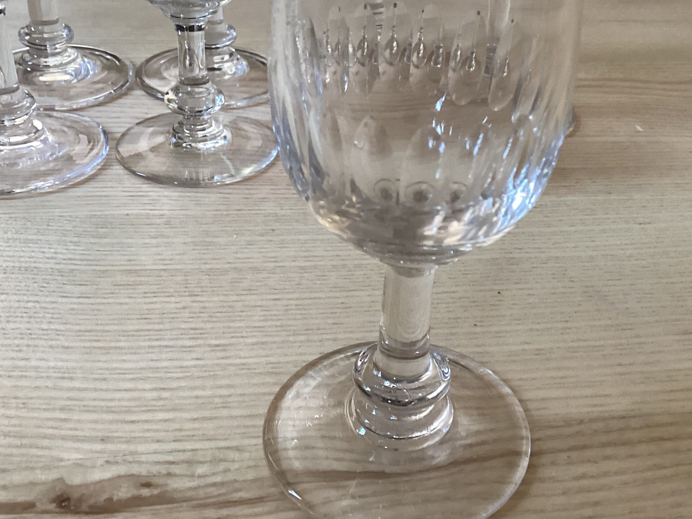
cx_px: 442
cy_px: 220
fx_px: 899
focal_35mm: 45
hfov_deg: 41.7
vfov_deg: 32.1
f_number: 2.4
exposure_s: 1/33
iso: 250
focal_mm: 3.3
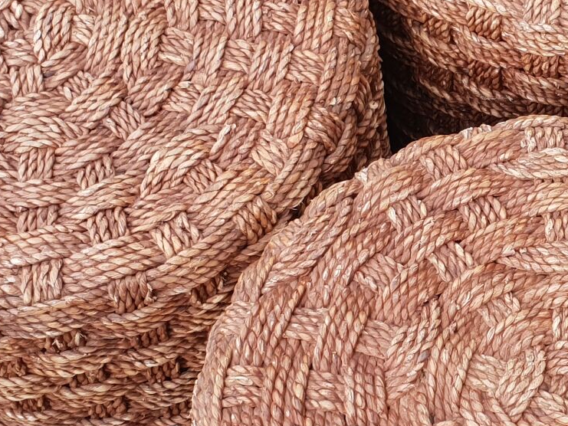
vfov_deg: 14.7
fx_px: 1658
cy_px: 227
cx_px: 616
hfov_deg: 18.7
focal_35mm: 101
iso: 64
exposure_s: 1/100
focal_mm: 4.3
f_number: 2.4
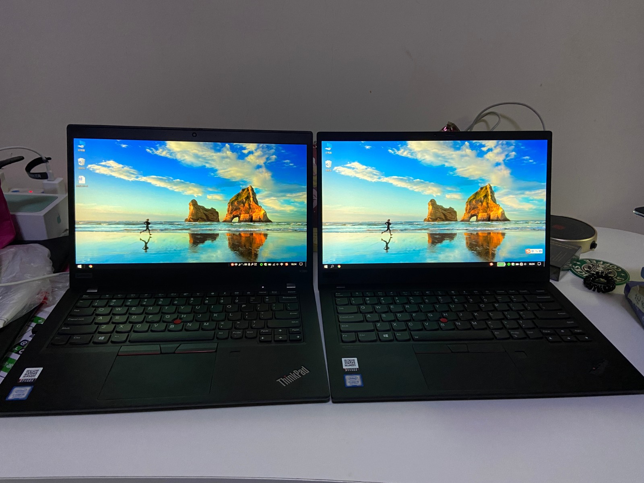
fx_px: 484
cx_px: 322
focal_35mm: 26
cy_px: 242
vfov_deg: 53.1
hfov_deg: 67.3
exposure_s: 1/50
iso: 250
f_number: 1.8
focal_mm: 4.25
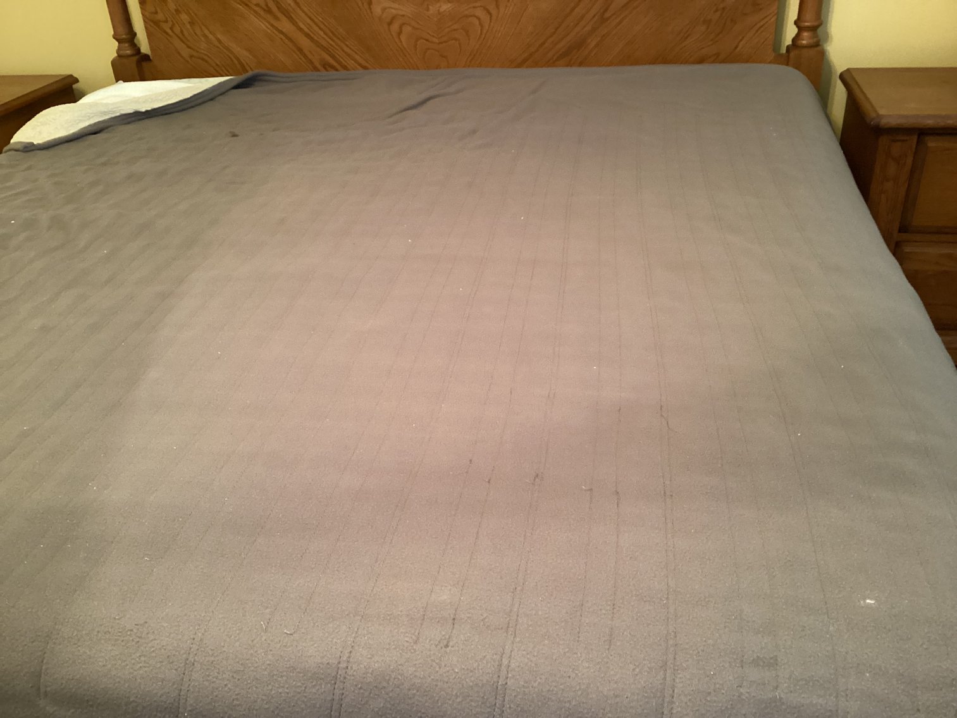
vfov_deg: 45.4
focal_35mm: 31
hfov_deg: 58.3
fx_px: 857
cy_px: 359
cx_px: 478
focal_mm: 3.3
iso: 400
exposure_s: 1/25
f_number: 2.4
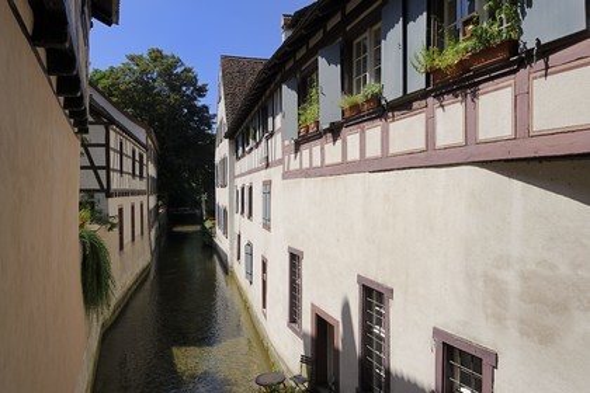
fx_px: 426
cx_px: 295
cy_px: 196
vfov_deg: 49.6
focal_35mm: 26
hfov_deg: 69.4
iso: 200
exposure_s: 1/160
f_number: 14
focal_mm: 26
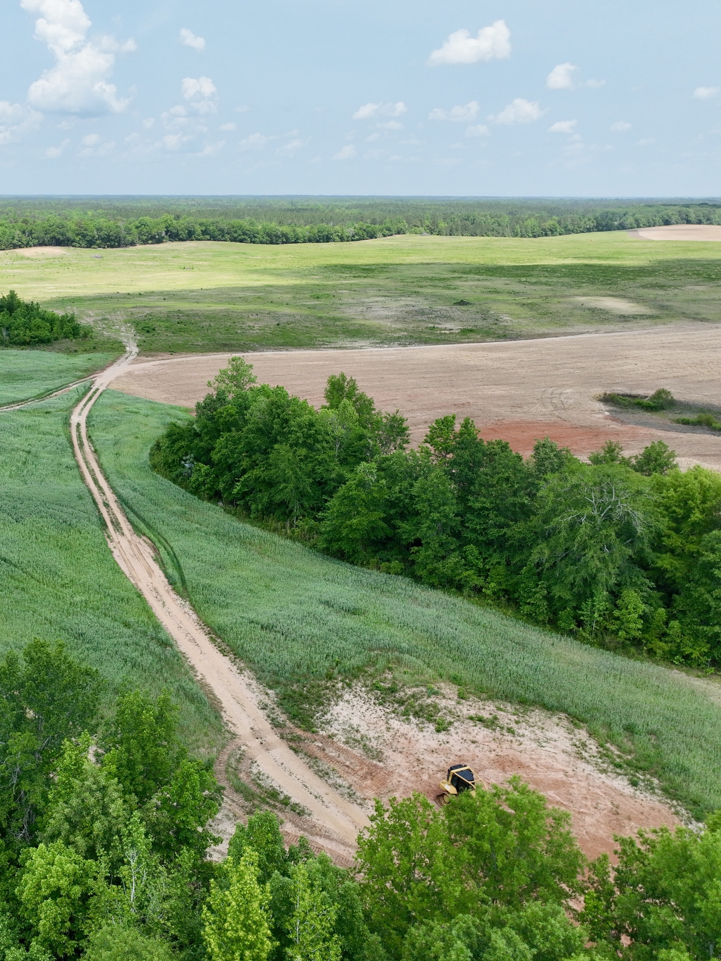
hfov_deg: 41.0
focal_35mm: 33
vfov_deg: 55.3
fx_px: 916
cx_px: 136
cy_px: 471
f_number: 2.8
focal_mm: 12.29
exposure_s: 1/1600
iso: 200
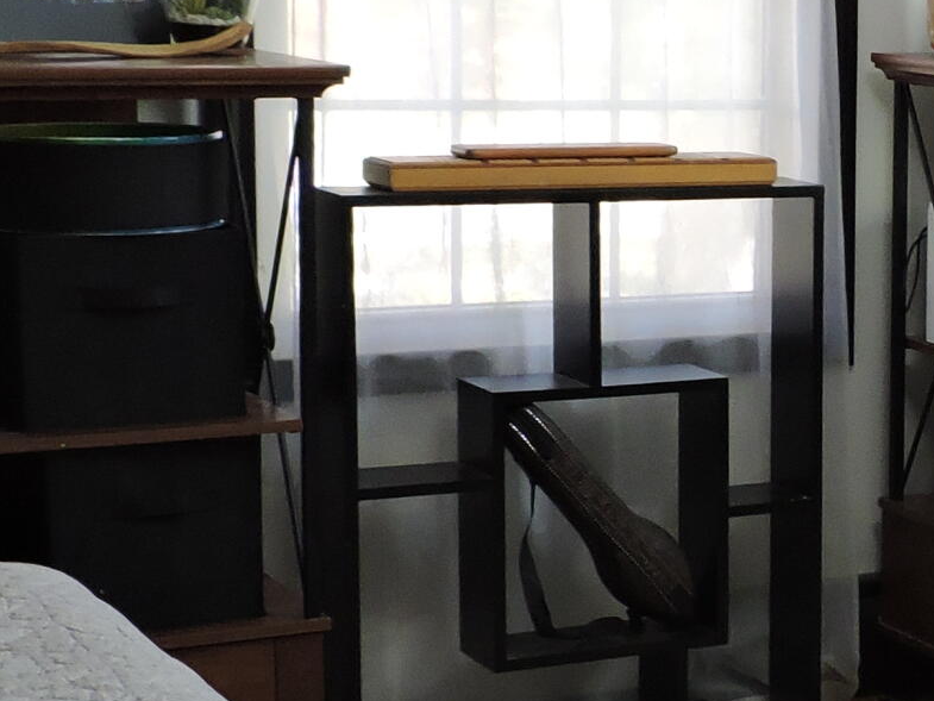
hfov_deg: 17.2
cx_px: 1250
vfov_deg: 13.8
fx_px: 2887
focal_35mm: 107
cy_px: 333
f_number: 3.1
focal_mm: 5
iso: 320
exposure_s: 1/30
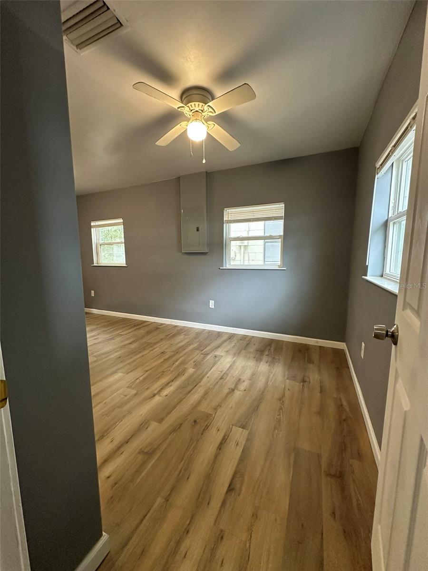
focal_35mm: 14
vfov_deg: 102.1
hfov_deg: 85.7
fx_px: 231
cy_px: 286
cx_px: 214
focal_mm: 2.22
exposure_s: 1/60
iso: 250
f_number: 2.2
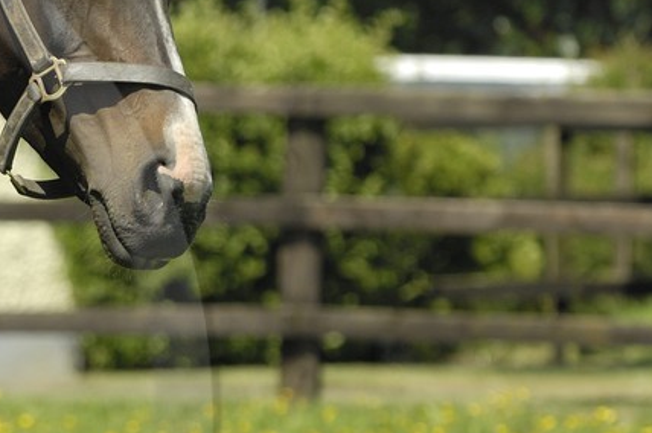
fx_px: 15226
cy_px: 427
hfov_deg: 2.4
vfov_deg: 1.6
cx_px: -414
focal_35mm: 842
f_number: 5.3
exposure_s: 1/400
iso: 100
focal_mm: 150
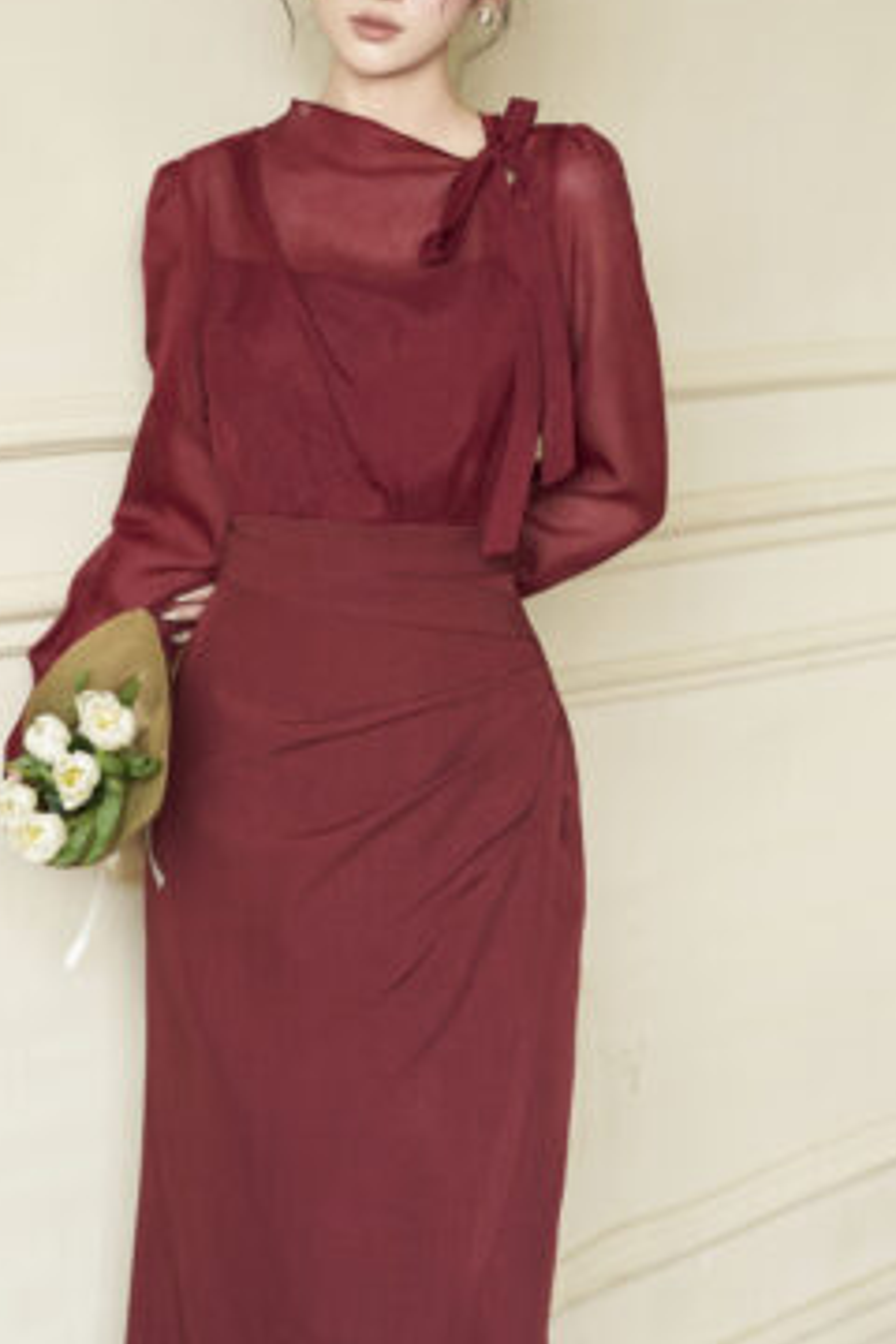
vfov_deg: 21.0
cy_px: 500
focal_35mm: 97
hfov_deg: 14.1
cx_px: 241
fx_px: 3621
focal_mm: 50
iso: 400
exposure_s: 1/250
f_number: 2.5
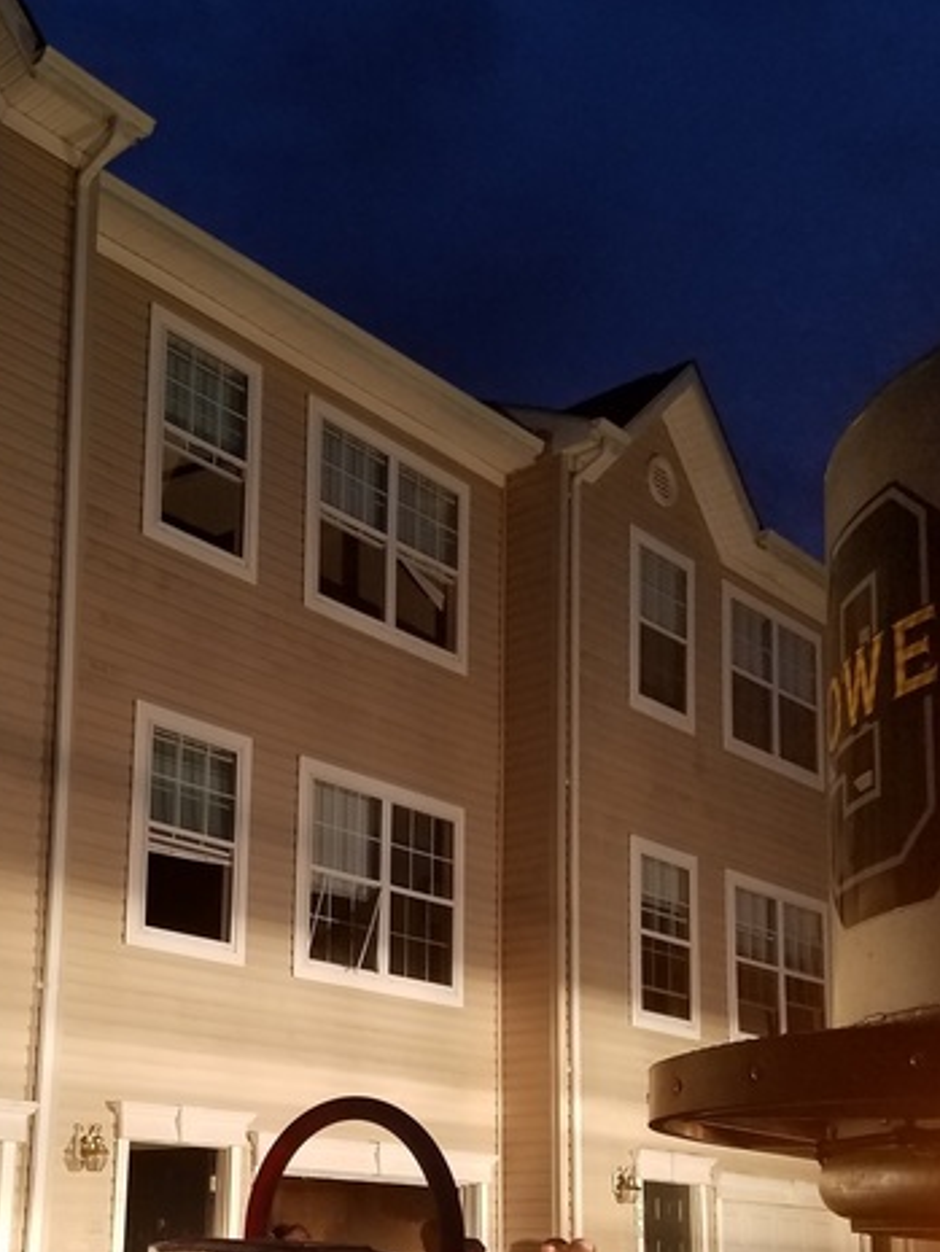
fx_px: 1592
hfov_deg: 32.6
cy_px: 968
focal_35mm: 44
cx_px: 323
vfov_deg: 41.4
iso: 250
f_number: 1.7
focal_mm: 4.2
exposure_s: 1/100
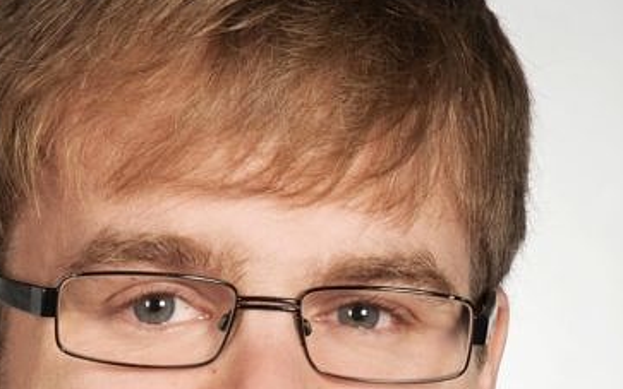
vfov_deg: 4.9
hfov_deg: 7.9
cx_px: 228
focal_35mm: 267
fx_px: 4534
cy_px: 636
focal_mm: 62
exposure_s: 1/125
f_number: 13
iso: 200
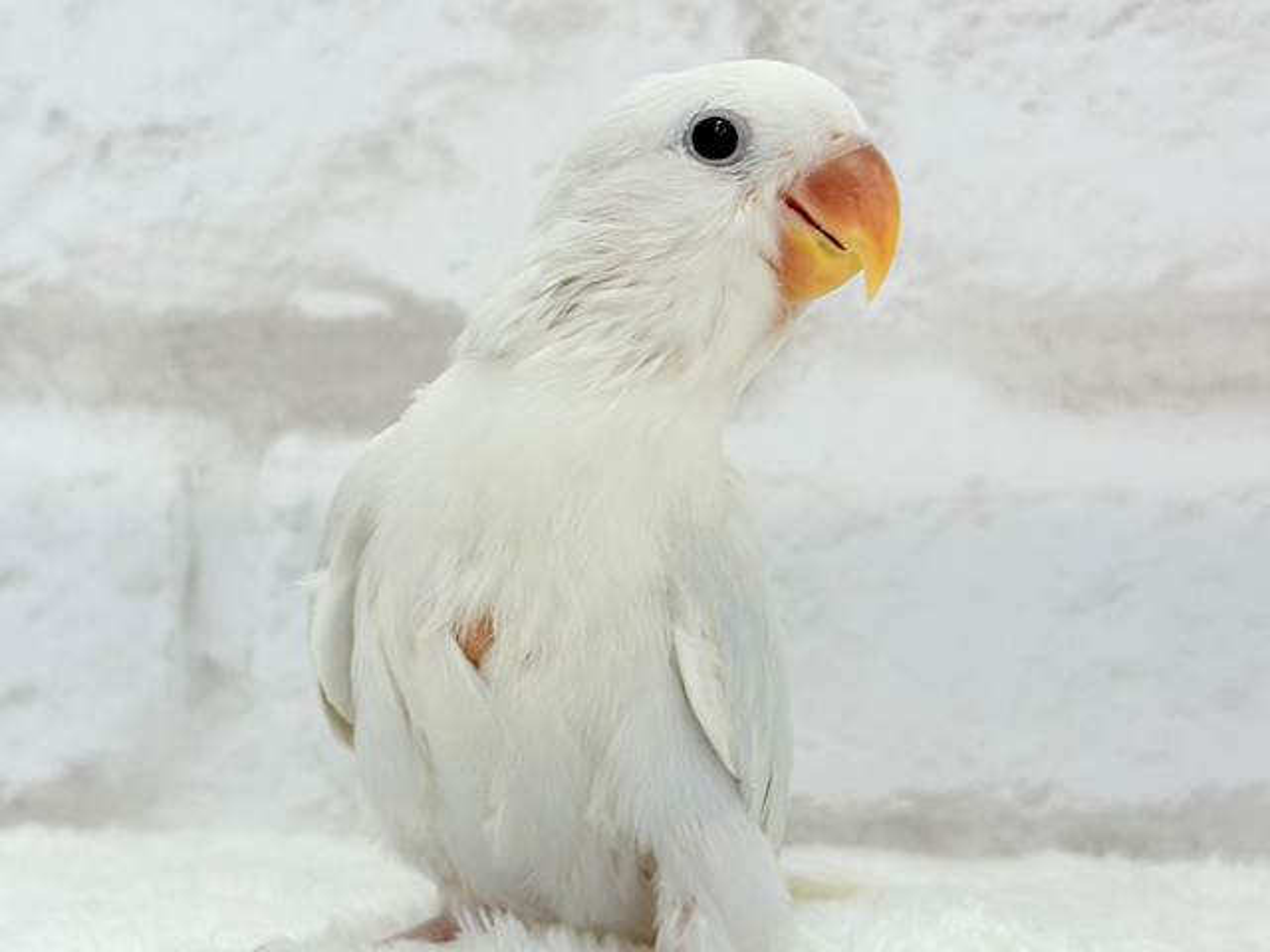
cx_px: 635
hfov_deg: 36.8
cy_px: 476
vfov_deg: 28.0
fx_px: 1908
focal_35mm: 52
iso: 32
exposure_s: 1/50
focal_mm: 5.96
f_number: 1.6
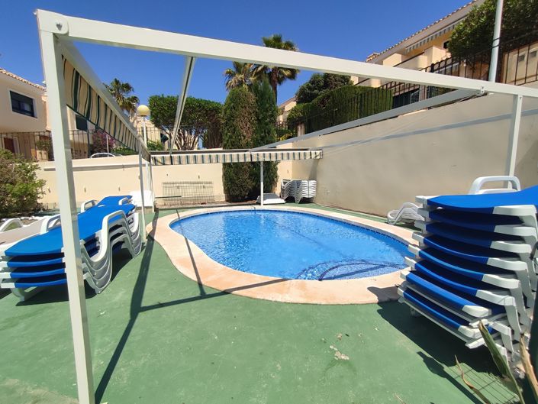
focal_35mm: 16
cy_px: 202
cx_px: 269
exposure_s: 1/1723
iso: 50
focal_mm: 1.65
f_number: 2.2
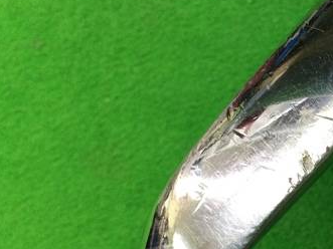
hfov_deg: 30.3
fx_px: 577
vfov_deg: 24.4
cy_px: 113
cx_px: 319
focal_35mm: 60
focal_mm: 3.3
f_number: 2.4
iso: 100
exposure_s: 1/30
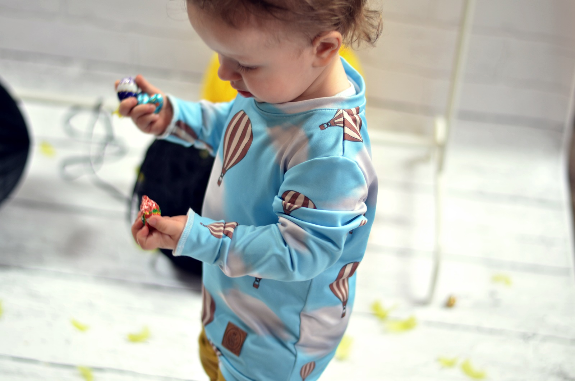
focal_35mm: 75
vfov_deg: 18.1
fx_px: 1196
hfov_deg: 27.0
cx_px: 288
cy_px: 190
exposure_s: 1/100
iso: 250
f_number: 1.8
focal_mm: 50
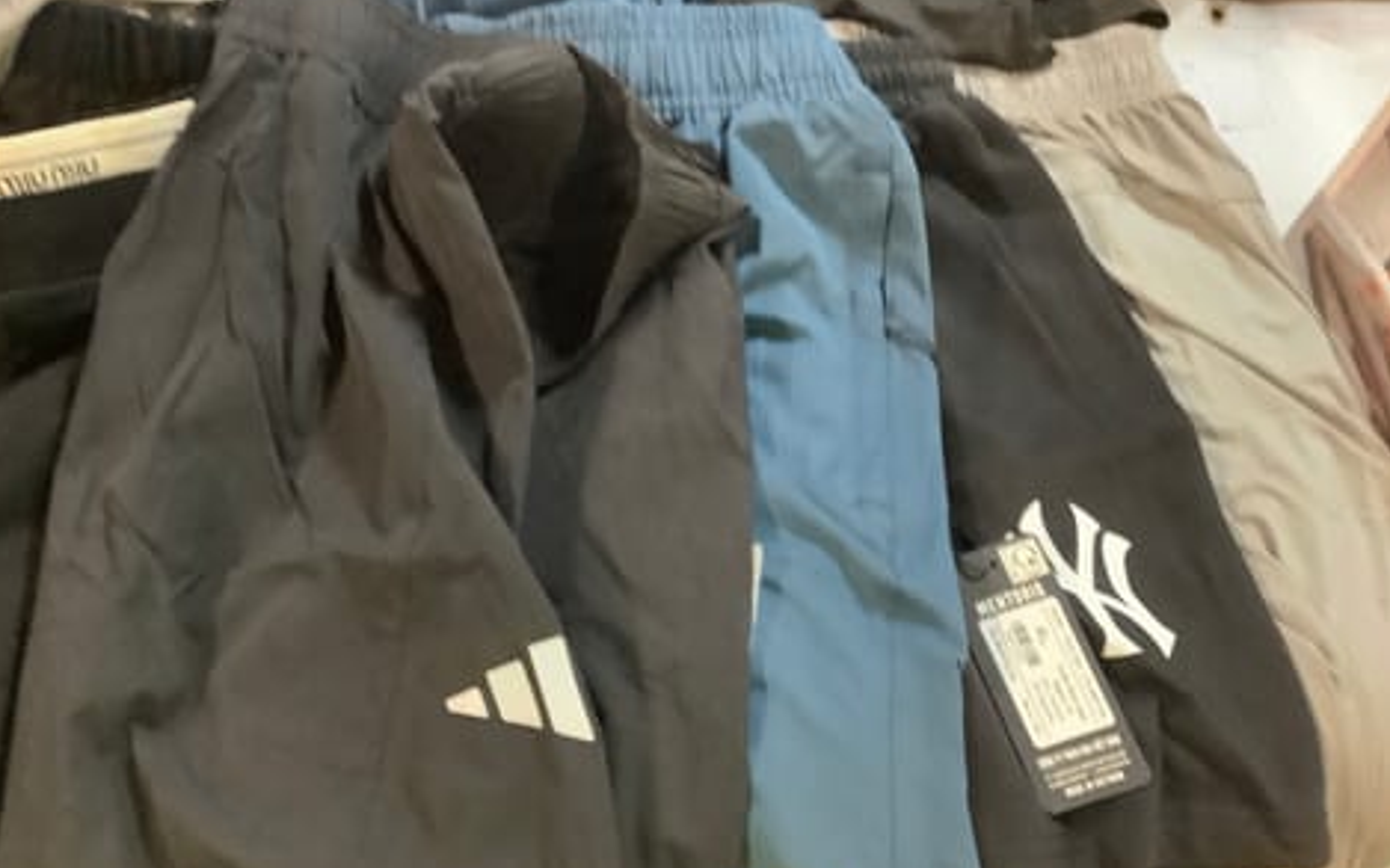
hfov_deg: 55.3
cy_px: 514
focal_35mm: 35
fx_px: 1326
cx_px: 655
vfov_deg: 36.2
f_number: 2.4
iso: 800
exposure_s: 1/25
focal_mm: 3.3
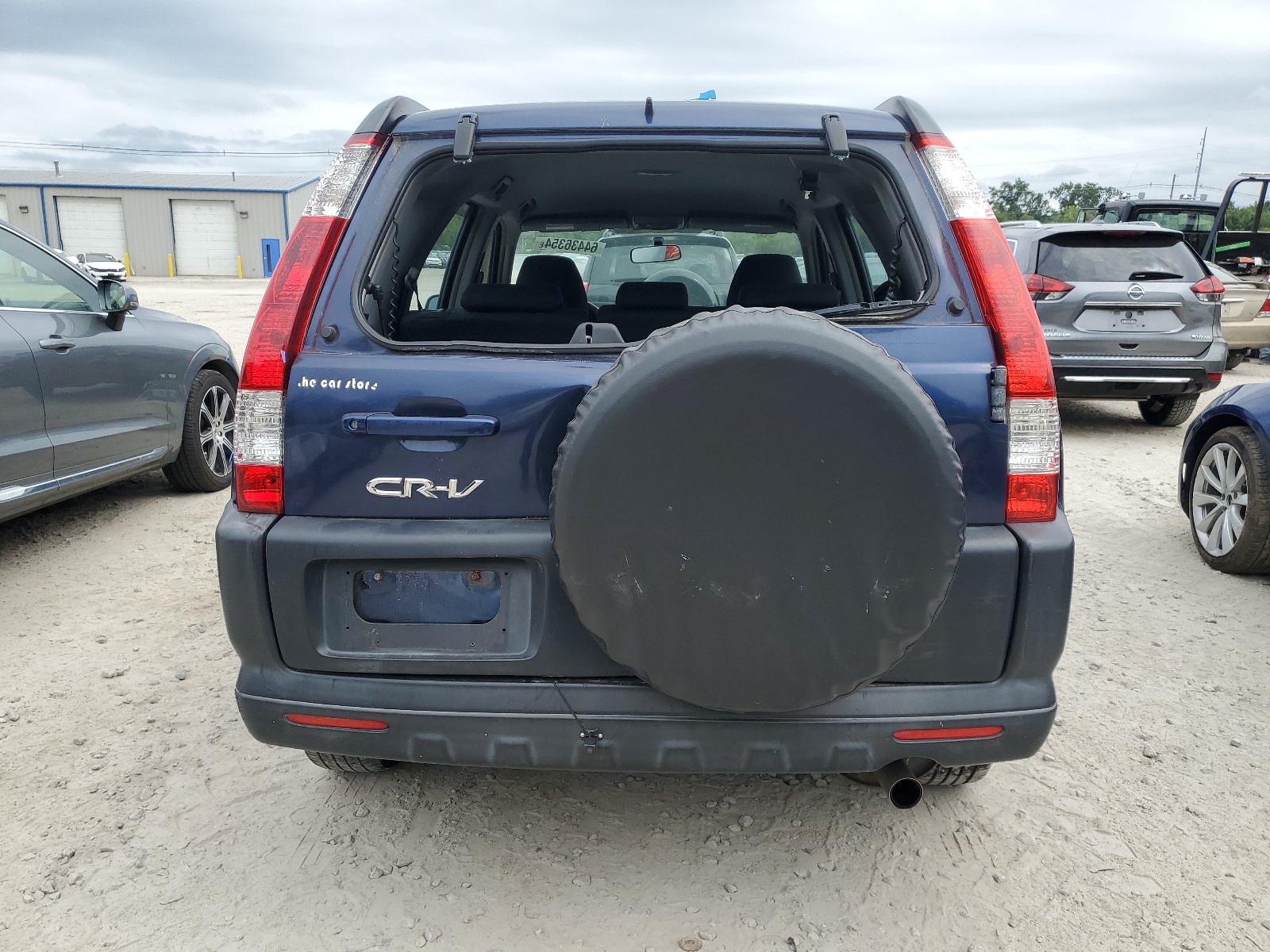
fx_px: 954
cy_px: 476
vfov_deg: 53.1
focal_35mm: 26
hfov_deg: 67.3
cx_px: 635
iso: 50
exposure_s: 1/2000
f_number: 1.5
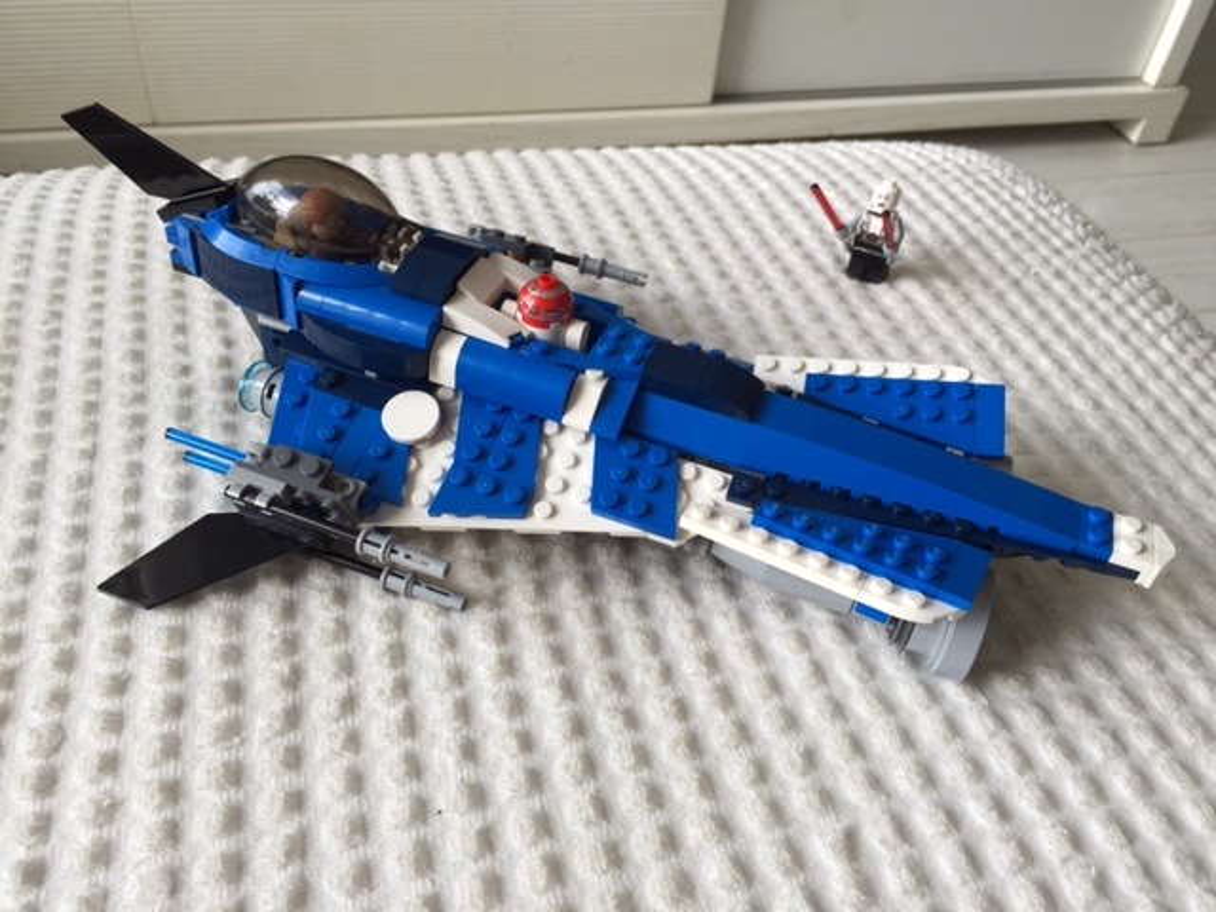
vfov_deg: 48.2
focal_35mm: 29
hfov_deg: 61.7
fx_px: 1019
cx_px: 608
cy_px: 456
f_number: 2.2
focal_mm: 4.15
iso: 50
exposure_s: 1/120
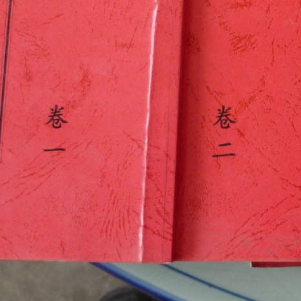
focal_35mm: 100
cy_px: -51
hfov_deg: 17.1
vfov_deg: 16.7
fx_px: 984
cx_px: 284
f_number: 2.8
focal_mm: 5.5
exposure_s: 1/160
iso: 100
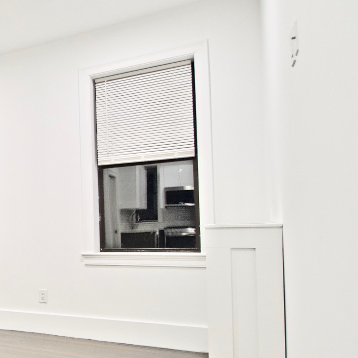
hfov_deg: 35.7
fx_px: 421
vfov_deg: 45.7
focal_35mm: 36
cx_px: -75
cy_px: 219
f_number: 4
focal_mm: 10
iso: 640
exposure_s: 1/60
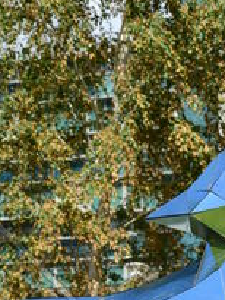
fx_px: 2190
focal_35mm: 253
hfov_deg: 5.9
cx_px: 186
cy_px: 414
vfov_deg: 7.7
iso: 100
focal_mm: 62
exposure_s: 1/250
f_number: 9
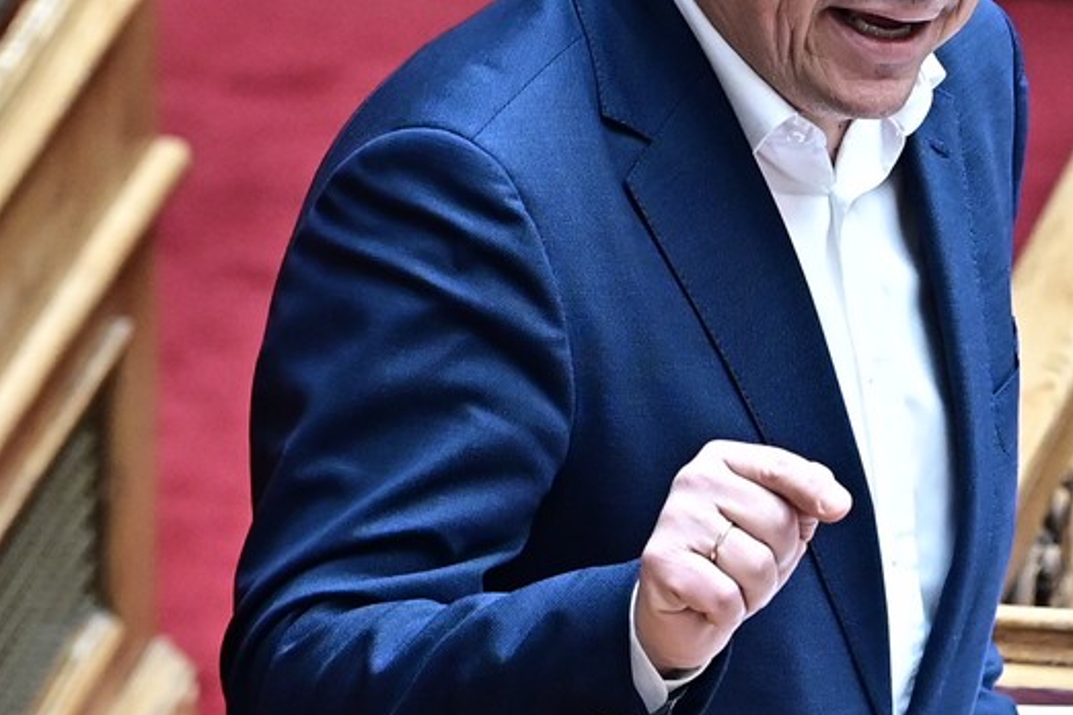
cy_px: 263
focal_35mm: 586
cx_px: 1092
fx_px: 17465
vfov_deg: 2.3
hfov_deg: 3.5
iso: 1600
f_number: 4
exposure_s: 1/500
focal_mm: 170
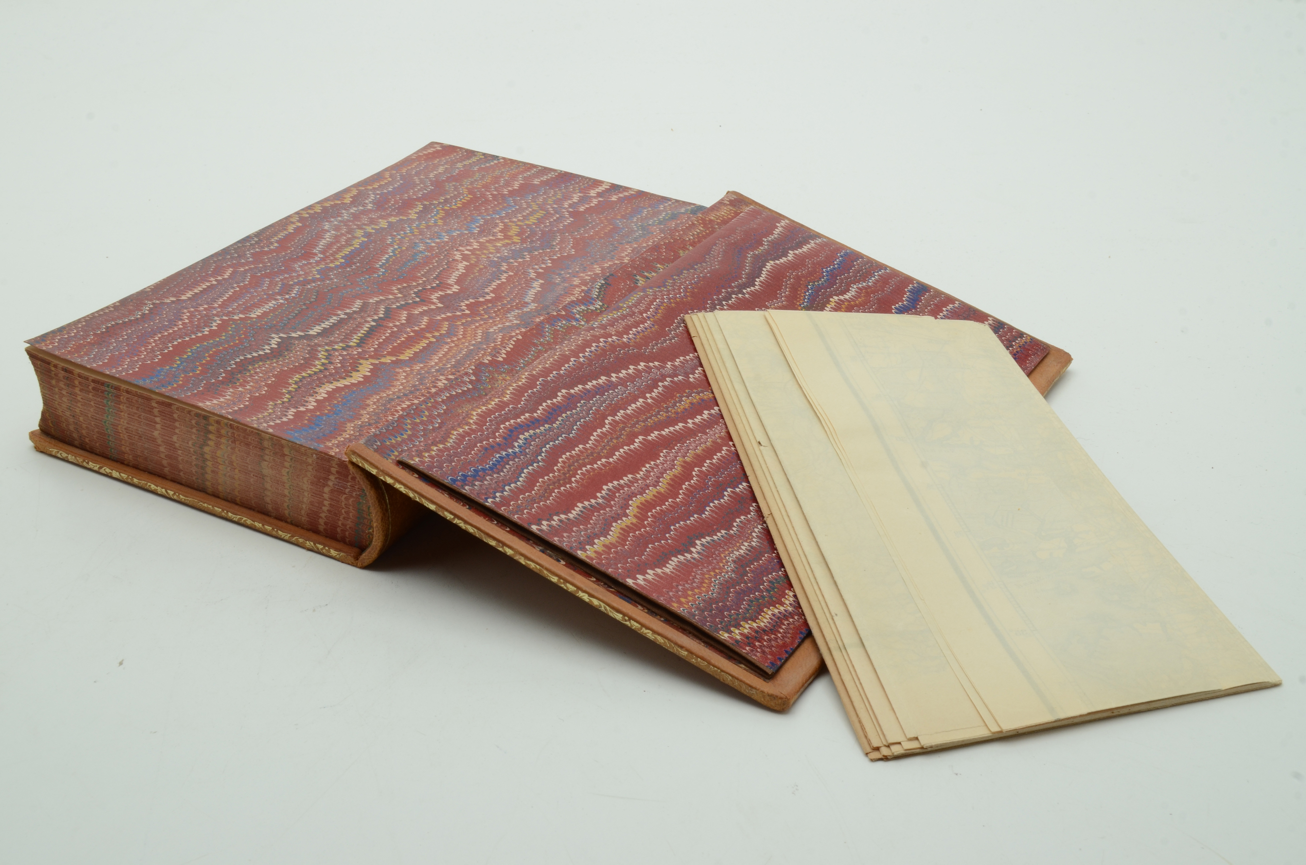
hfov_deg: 43.7
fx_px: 1629
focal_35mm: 45
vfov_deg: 29.7
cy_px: 432
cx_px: 653
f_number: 16
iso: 200
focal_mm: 30
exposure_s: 1/125
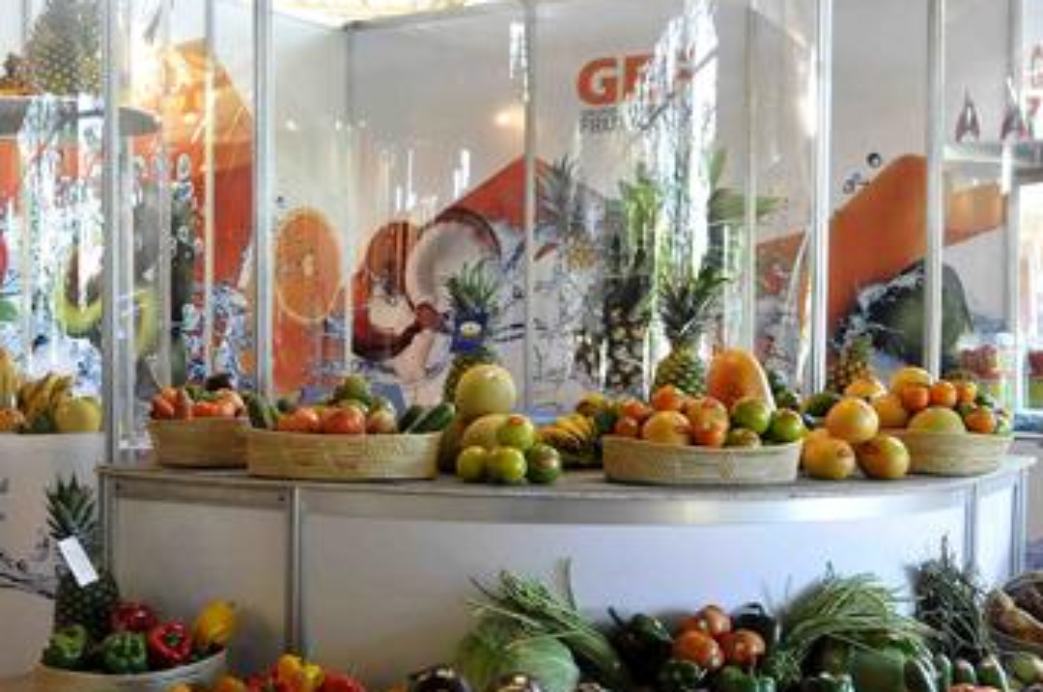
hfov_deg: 42.8
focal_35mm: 45
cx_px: 313
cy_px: 360
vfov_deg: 29.8
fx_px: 1302
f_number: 5
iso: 2000
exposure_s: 1/25
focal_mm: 18
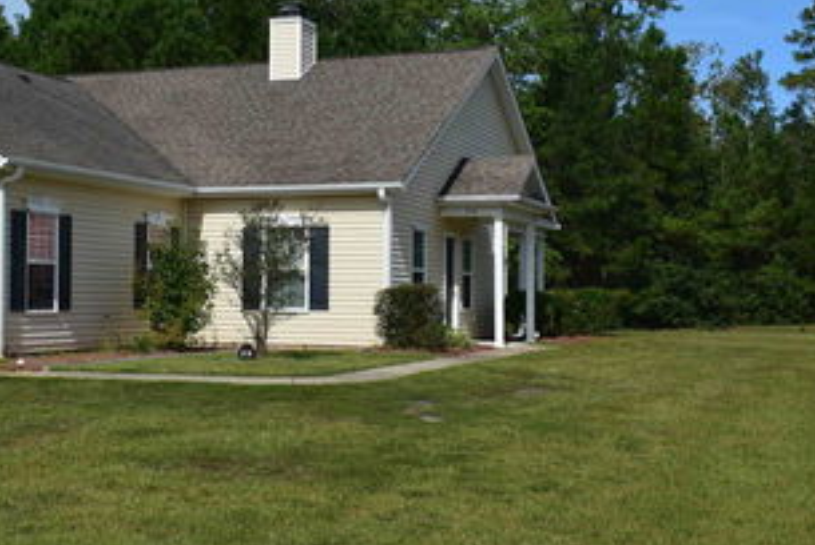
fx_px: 1311
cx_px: 249
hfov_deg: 34.1
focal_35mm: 58
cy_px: 238
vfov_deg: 23.5
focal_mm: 23
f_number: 11
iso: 400
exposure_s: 1/500
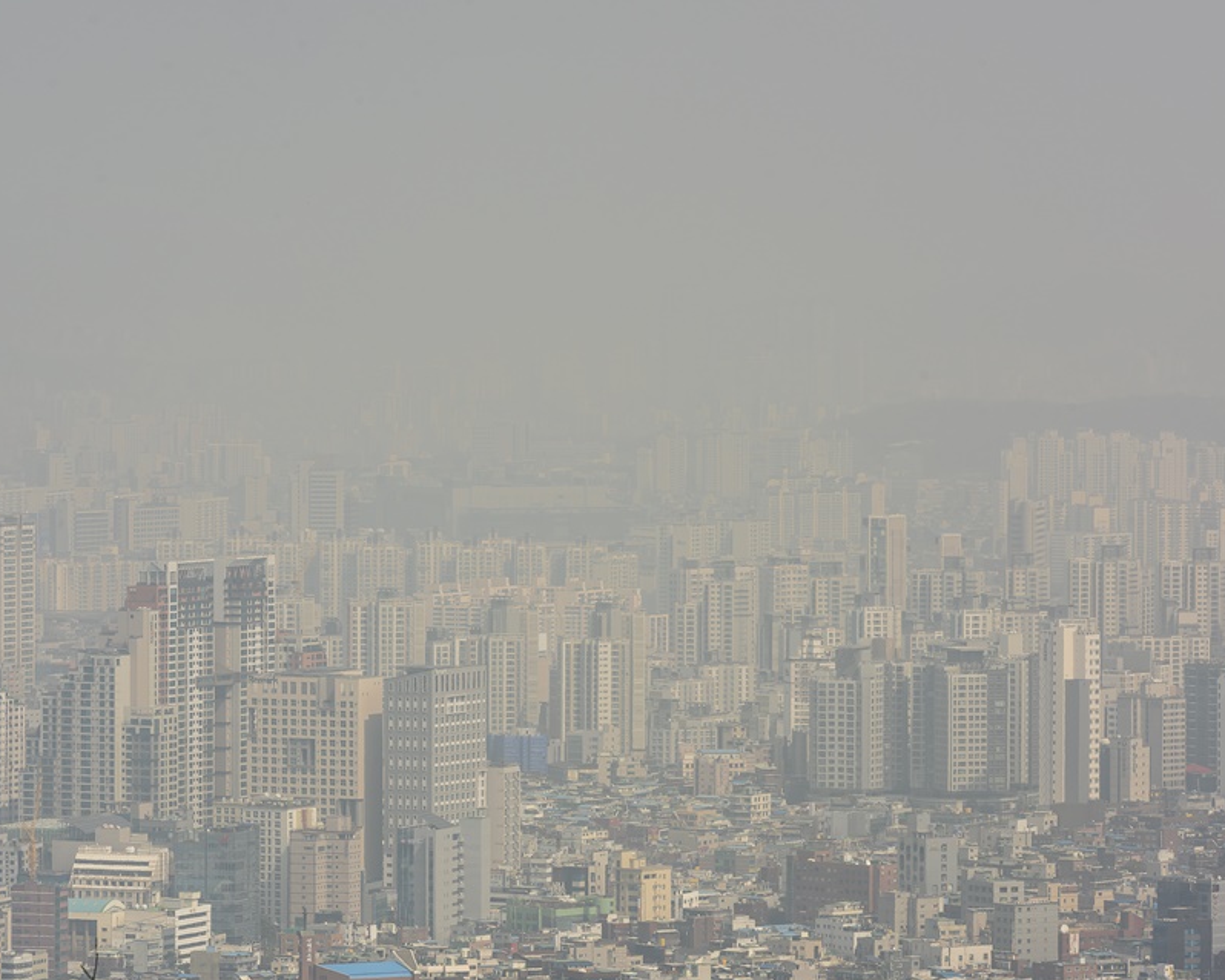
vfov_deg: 6.8
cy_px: 489
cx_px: 523
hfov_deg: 8.6
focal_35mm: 226
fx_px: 8192
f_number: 11
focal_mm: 200
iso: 100
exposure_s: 1/200
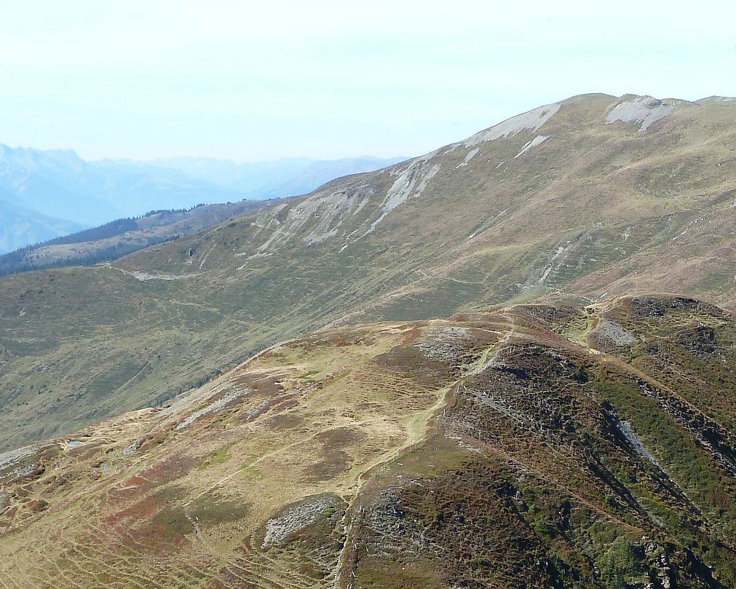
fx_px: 1939
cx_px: 578
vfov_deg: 17.1
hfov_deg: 21.3
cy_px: 488
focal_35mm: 89
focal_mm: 7.9
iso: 80
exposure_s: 1/250
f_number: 4
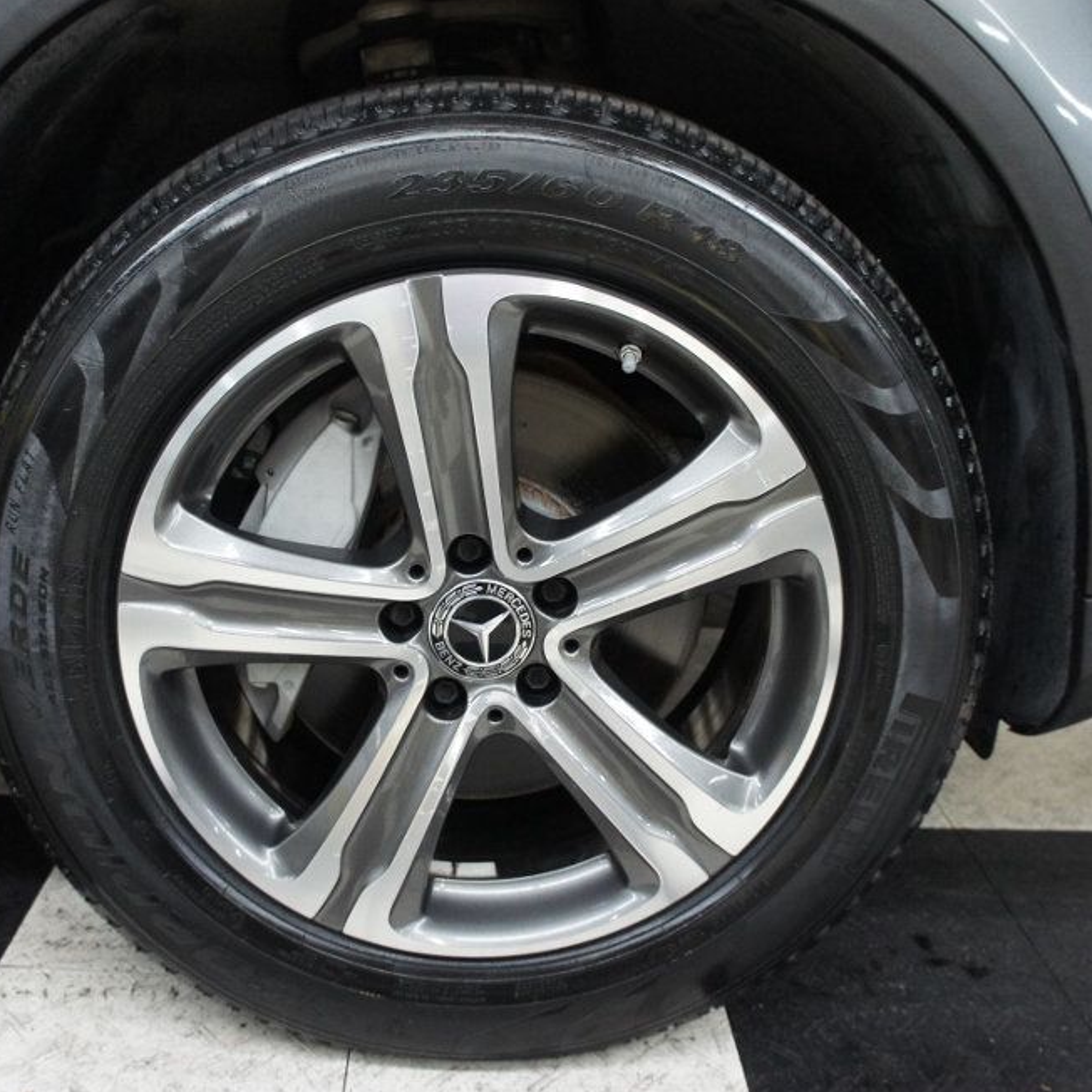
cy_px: 527
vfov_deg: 46.0
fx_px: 1285
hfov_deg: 46.0
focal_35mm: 36
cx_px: 516
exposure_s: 1/60
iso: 1600
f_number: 3.5
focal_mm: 18
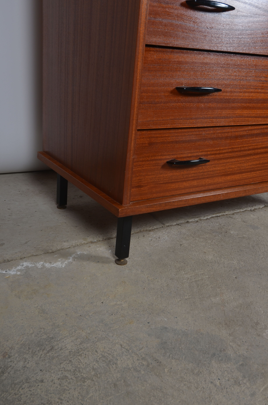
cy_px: 202
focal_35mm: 36
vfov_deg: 53.2
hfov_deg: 36.7
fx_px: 404
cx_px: 134
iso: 100
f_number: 11
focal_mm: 24
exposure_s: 1/125
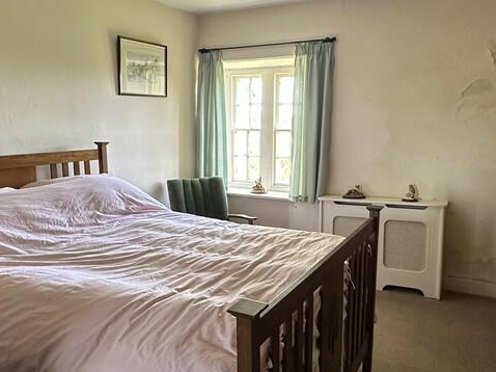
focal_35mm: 30
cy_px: 193
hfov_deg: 60.0
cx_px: 256
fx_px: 430
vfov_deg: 46.7
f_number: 2.2
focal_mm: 2.22
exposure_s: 1/60
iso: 320
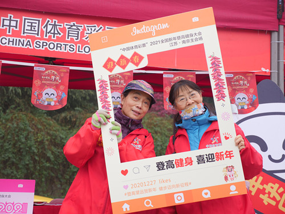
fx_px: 576
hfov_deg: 27.8
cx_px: 142
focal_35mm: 70
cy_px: 107
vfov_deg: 21.0
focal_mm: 35
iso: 200
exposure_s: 1/250
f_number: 2.8
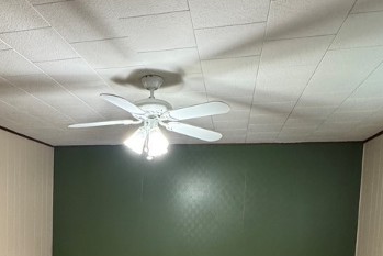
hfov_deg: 57.8
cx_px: 139
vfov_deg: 38.0
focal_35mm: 32
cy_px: 237
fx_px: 341
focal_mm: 2.22
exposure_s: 1/60
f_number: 2.2
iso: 320
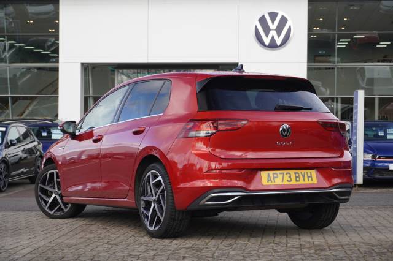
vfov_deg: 18.5
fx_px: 802
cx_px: 196
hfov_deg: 27.5
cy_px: 130
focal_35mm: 74
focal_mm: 49
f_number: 5.6
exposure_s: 1/80
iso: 100
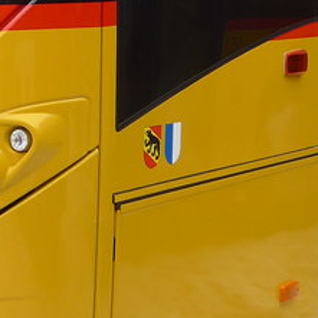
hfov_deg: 12.4
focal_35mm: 139
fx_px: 1445
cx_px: -23
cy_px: -92
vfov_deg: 12.2
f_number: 2.8
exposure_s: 1/320
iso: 80
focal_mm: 6
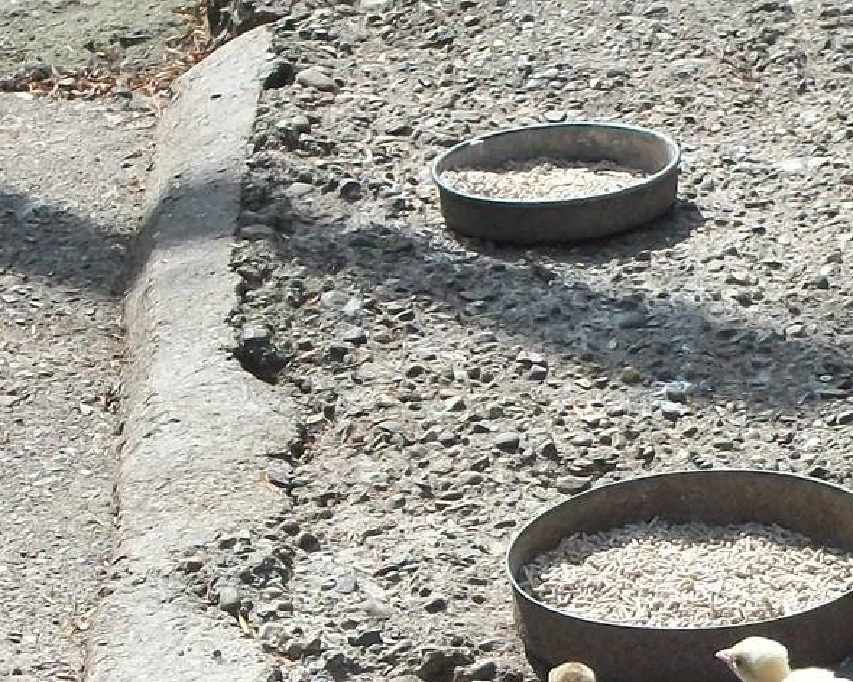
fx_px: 6412
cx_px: 979
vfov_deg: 6.1
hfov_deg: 7.6
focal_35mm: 254
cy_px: 691
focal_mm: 17.1
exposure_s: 1/500
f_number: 5.2
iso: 204
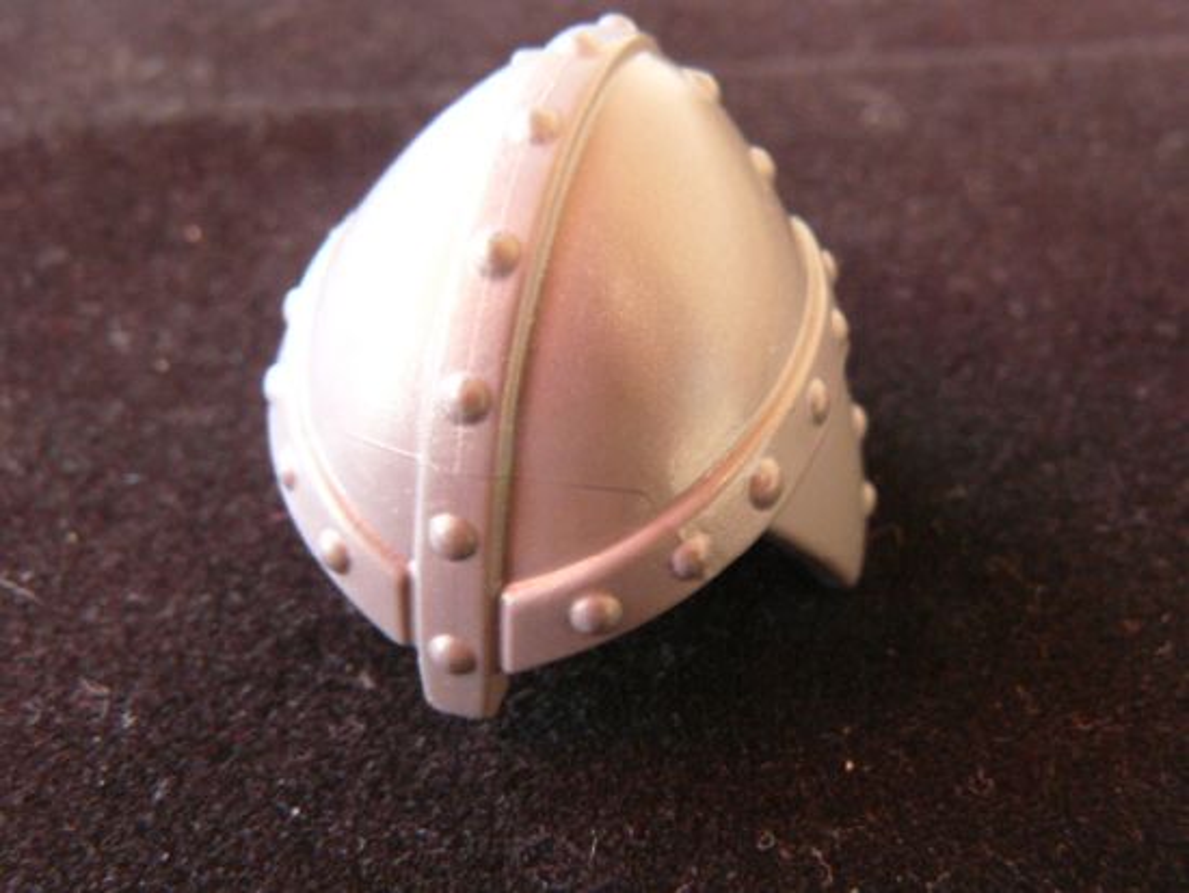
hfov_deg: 45.8
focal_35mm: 41
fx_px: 1409
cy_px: 446
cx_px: 594
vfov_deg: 35.2
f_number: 4
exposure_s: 1/30
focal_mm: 6
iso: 250
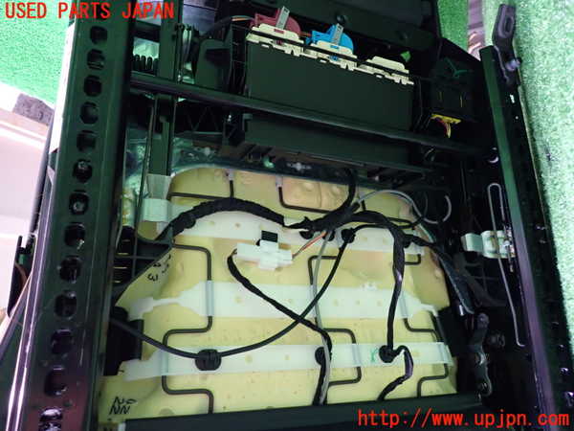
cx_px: 287
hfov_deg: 69.4
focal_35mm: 25
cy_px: 216
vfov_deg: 54.9
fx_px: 415
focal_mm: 4.5
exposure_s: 1/25
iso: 800
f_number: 2
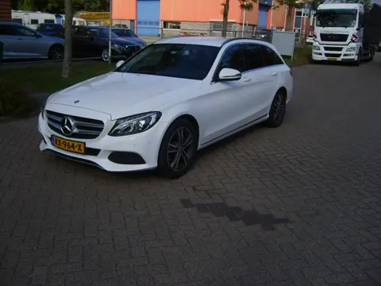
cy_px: 143
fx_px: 385
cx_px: 190
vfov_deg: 40.7
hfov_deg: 52.6
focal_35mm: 35
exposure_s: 1/1000
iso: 50
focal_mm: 5.8
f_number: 2.8
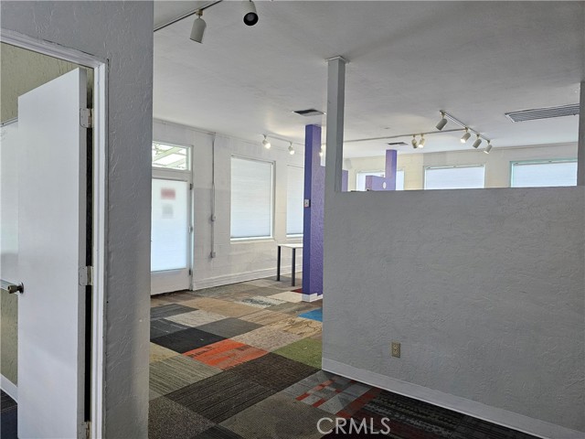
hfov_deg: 73.9
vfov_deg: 58.9
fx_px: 389
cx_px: 292
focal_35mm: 23
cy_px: 220
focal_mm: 6.3
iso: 500
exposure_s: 1/40
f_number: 1.7
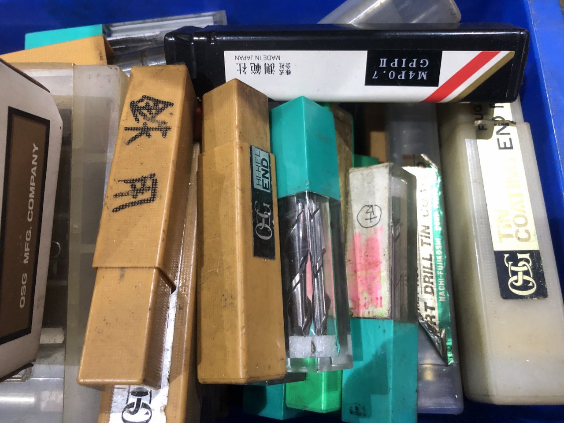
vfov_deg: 49.7
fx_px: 456
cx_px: 282
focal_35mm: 28
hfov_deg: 63.4
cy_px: 212
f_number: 1.8
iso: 100
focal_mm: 3.99
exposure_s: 1/15
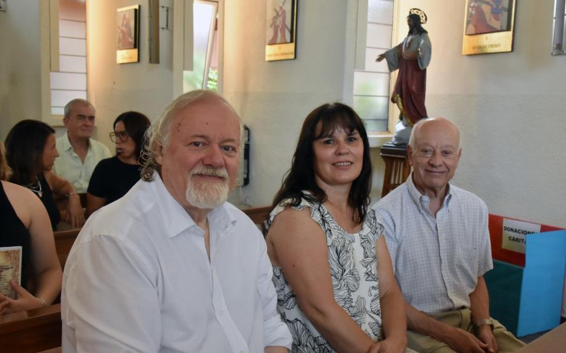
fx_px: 648
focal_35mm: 42
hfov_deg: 47.2
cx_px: 290
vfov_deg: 30.5
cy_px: 195
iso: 1600
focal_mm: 24
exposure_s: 1/160
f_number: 6.3
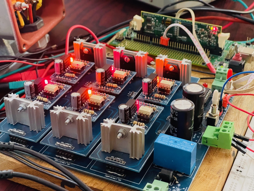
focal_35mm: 64
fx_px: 470
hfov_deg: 30.3
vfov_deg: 22.9
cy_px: 96
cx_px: 127
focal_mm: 7.5
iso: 800
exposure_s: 1/34
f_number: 2.2
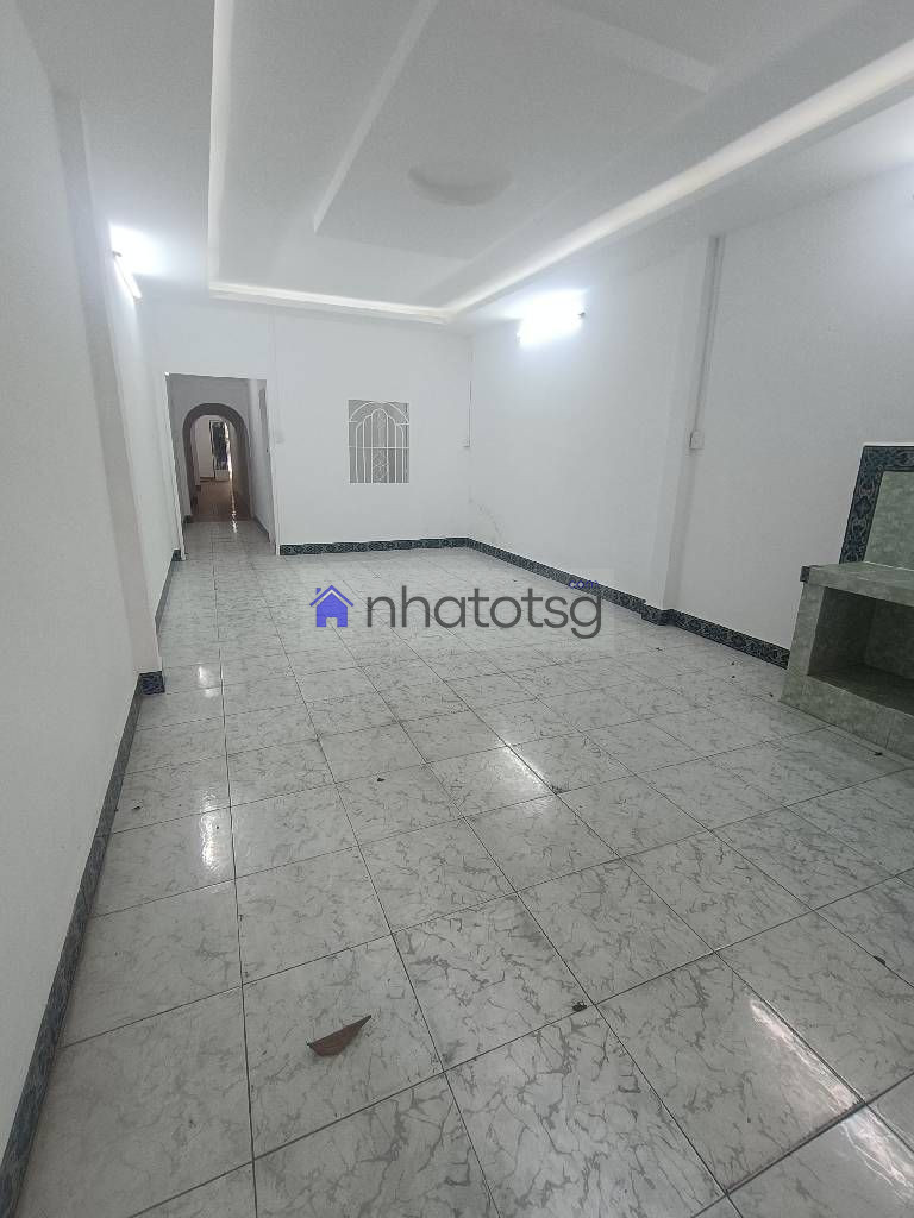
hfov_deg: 78.1
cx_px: 457
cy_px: 609
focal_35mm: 16
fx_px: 563
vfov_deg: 94.5
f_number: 2.2
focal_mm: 1.68
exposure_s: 1/50.3
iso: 100
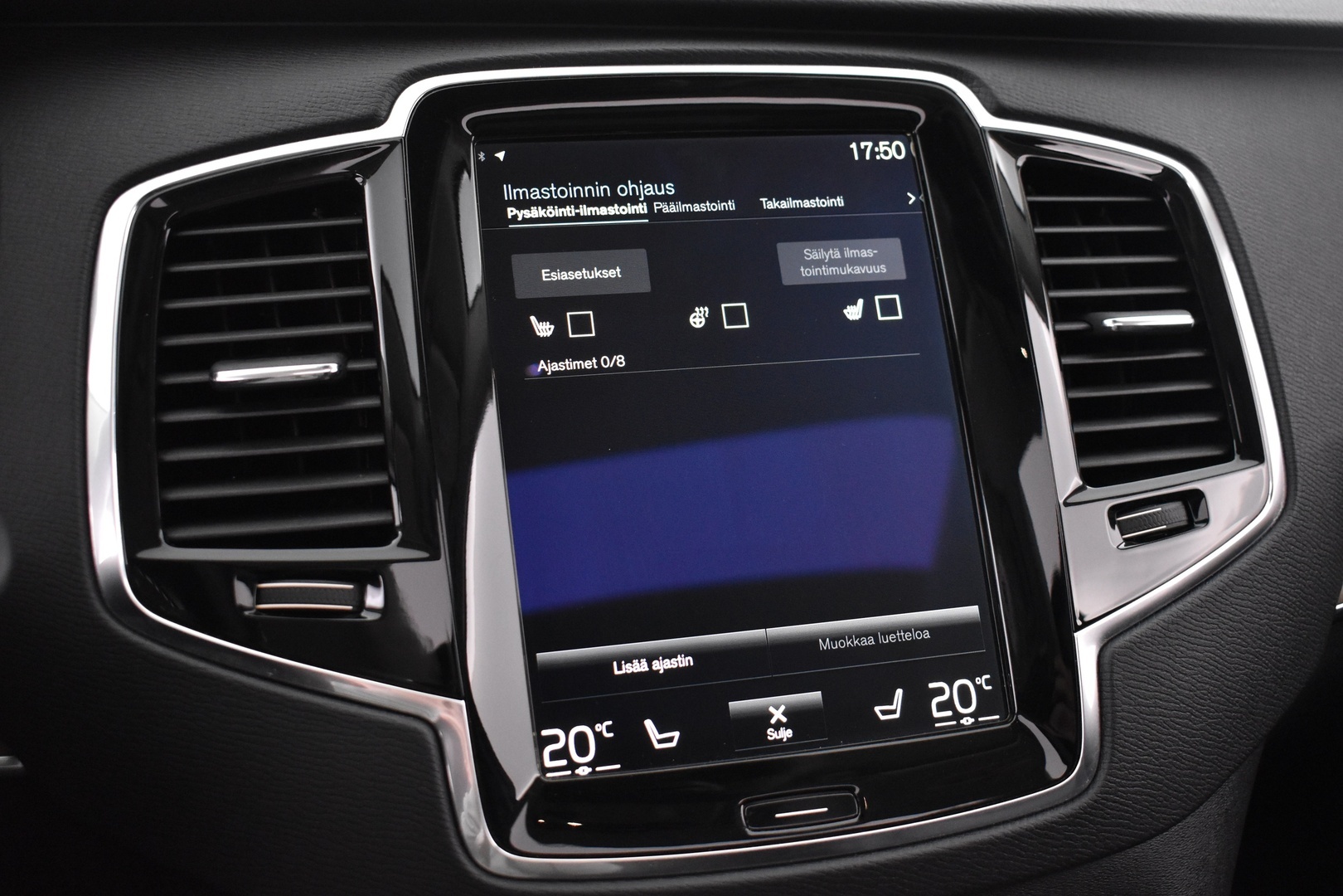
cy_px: 448
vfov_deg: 33.0
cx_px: 672
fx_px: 1511
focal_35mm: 40
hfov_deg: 47.9
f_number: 4
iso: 3200
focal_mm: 27
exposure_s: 1/25
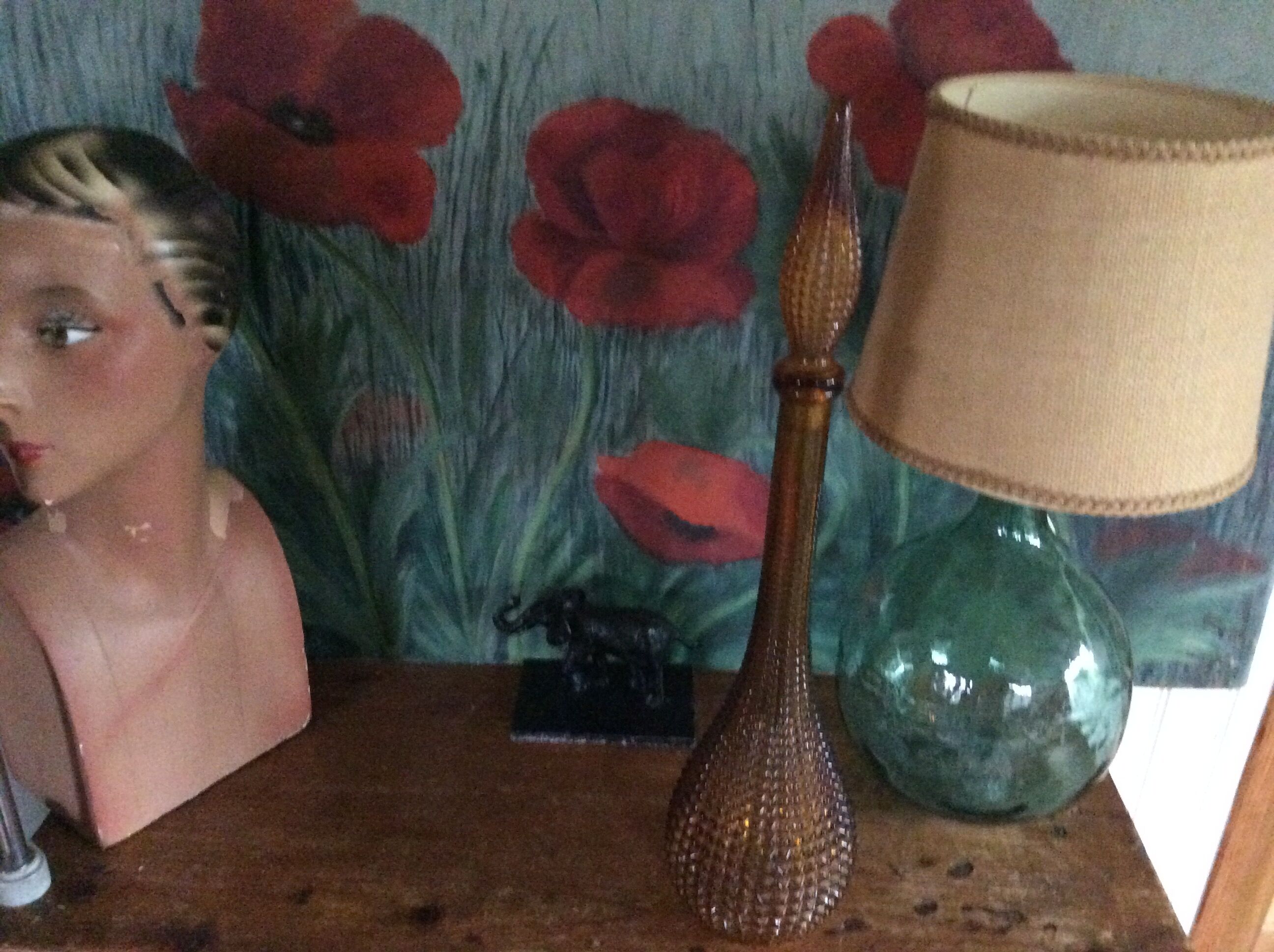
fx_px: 1176
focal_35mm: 32
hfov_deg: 56.9
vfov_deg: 44.1
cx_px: 637
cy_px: 476
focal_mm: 3.3
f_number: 2.4
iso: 640
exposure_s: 1/15
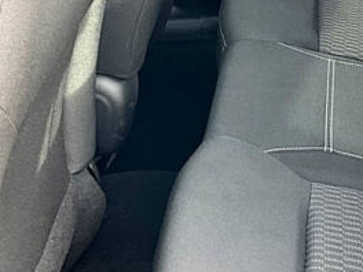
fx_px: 923
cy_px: 45
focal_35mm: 88
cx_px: 315
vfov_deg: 16.6
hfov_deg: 21.8
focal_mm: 3
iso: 64
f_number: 1.8
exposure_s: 1/74
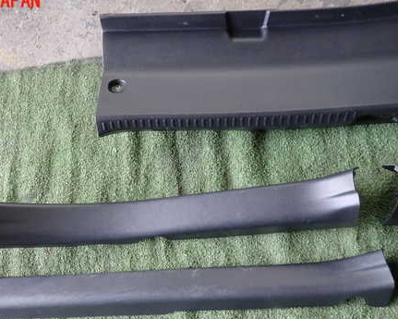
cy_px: 198
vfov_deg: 43.1
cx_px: 150
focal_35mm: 34
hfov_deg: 52.3
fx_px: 401
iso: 160
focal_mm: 4.5
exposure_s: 1/60
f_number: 2
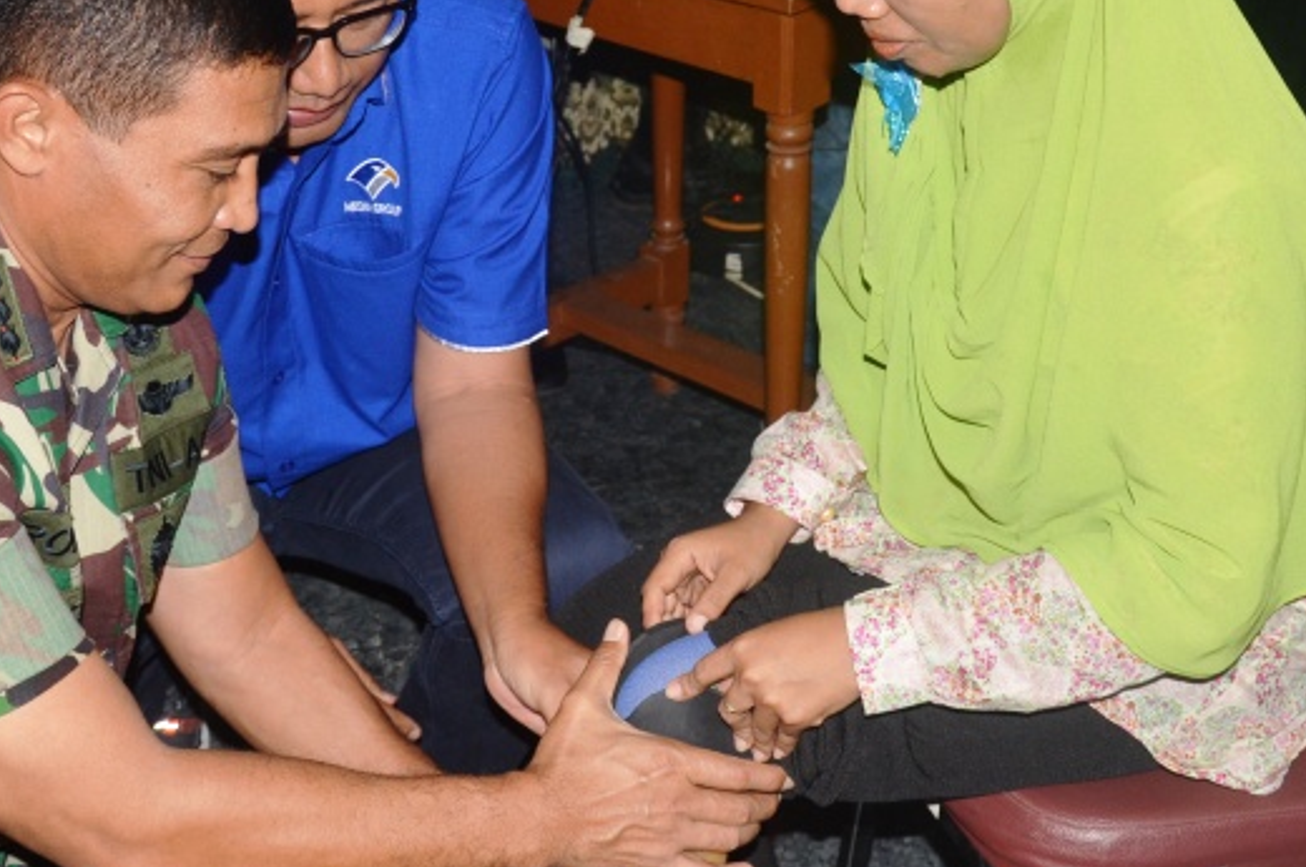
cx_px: 542
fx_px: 2245
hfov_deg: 32.4
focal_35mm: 62
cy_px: 349
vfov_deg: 21.8
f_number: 4.5
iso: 400
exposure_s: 1/125
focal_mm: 21
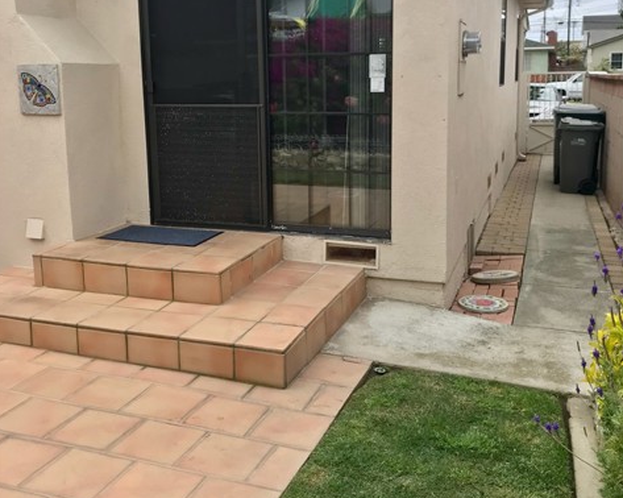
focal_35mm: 37
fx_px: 682
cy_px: 177
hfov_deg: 49.1
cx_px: 308
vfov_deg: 39.7
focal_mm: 3.99
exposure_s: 1/967
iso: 20
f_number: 1.8
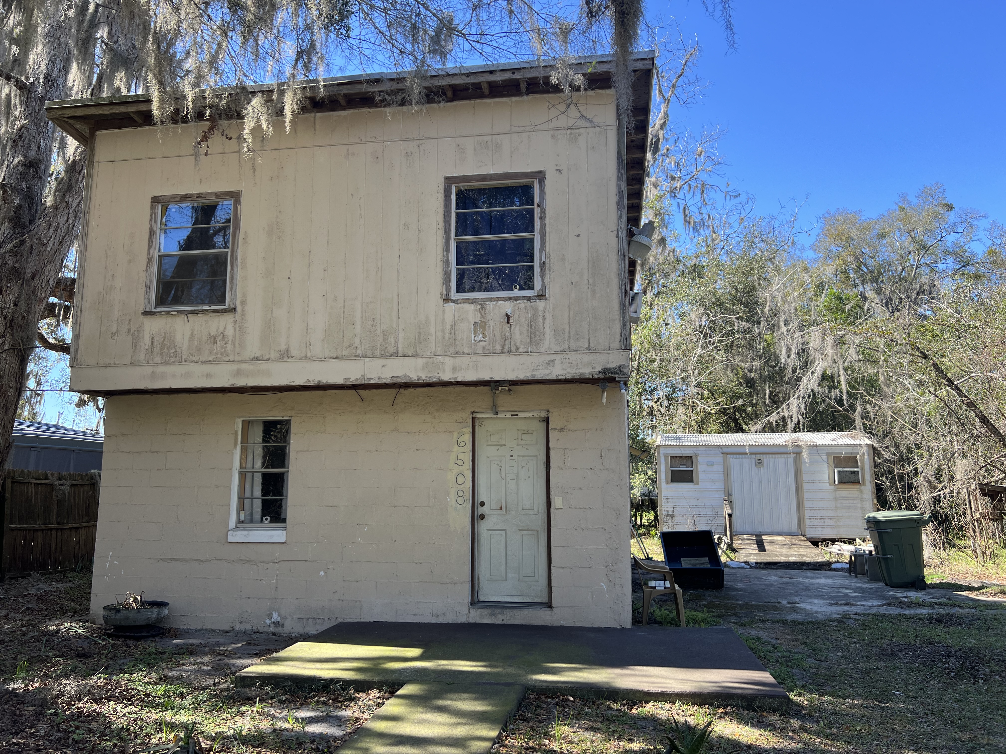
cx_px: 503
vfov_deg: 53.1
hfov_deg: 67.3
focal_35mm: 26
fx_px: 756
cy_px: 377
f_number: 1.5
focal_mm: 5.7
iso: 50
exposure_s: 1/718
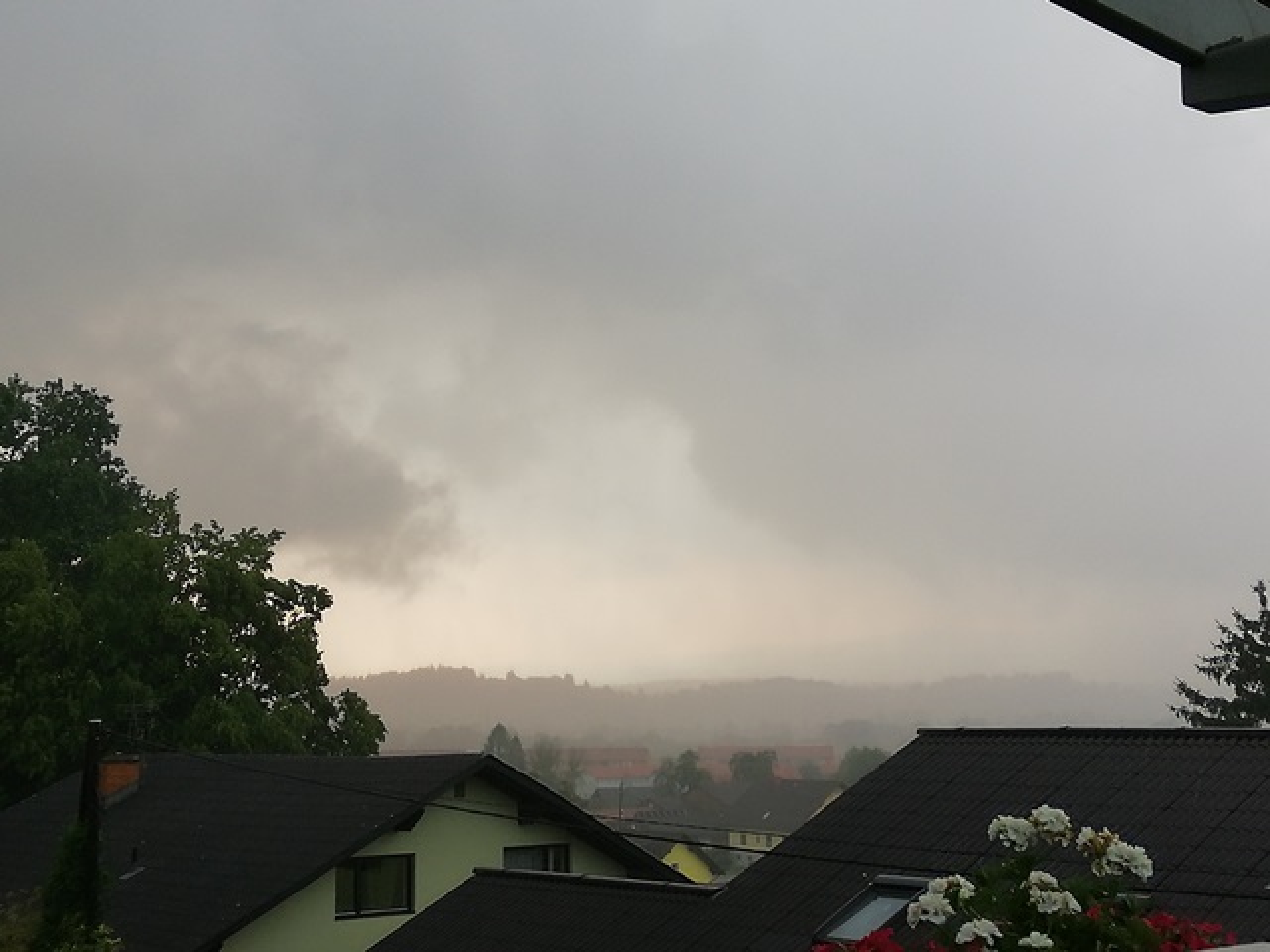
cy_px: 476
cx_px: 635
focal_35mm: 58
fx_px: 2128
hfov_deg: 33.2
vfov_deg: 25.2
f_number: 2.2
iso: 160
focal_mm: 3.81
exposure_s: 1/60
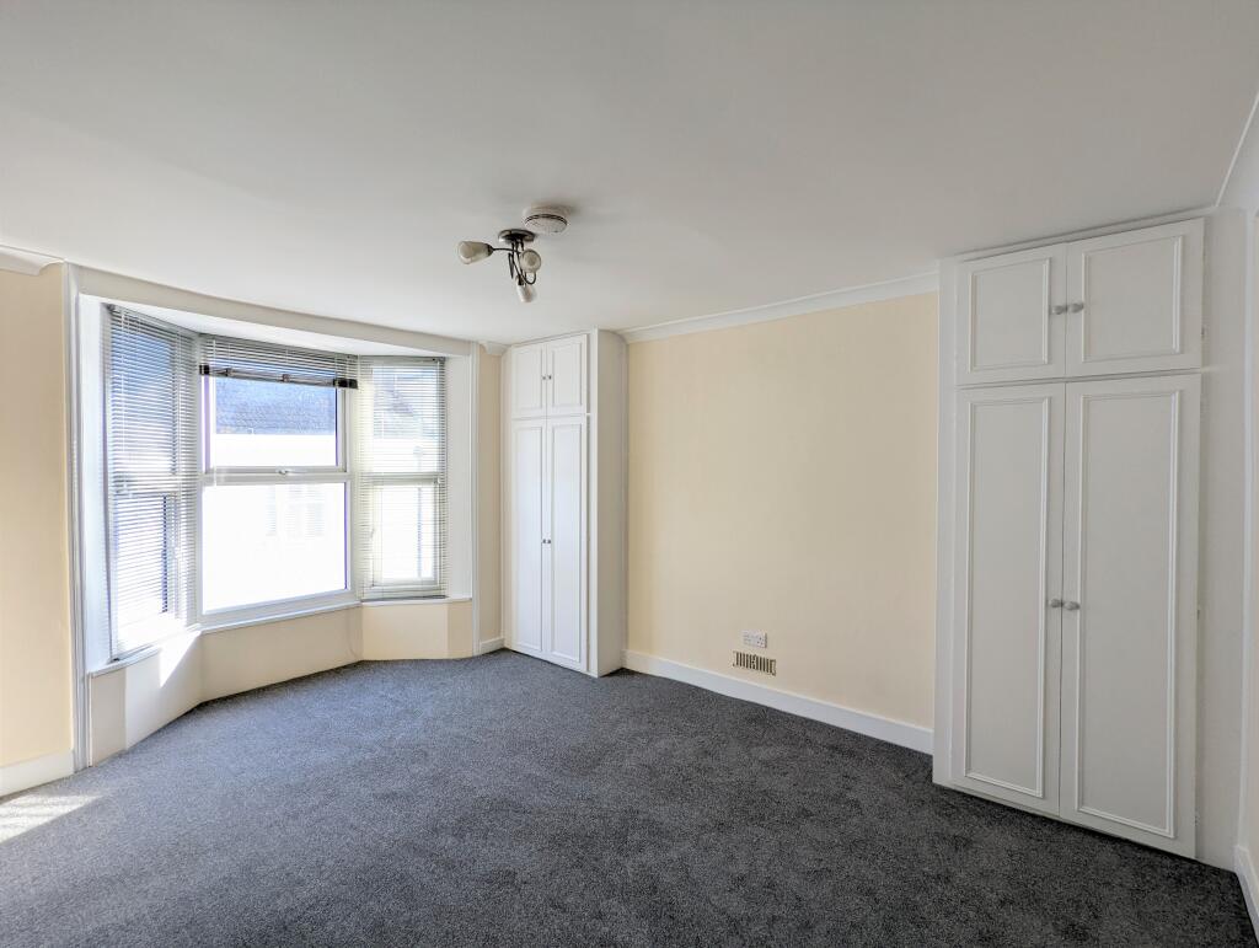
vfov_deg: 78.2
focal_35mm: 16
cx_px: 630
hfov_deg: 94.4
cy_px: 474
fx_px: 583
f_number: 2.2
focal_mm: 2.35
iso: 75
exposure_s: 1/101
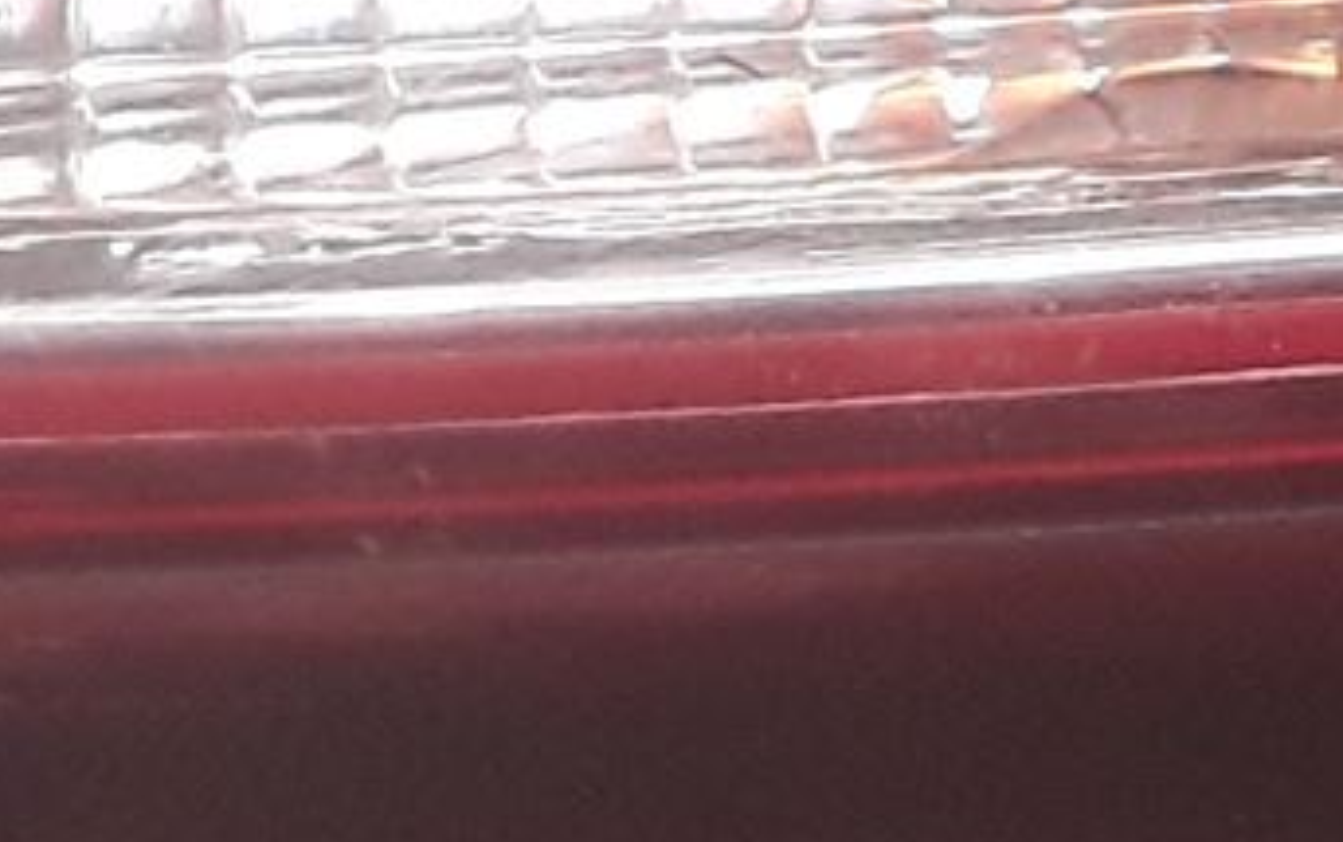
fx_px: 6484
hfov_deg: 9.9
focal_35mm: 177
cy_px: -2005
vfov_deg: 6.5
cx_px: 3547
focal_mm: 2.91
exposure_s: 1/100
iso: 100
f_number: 1.9
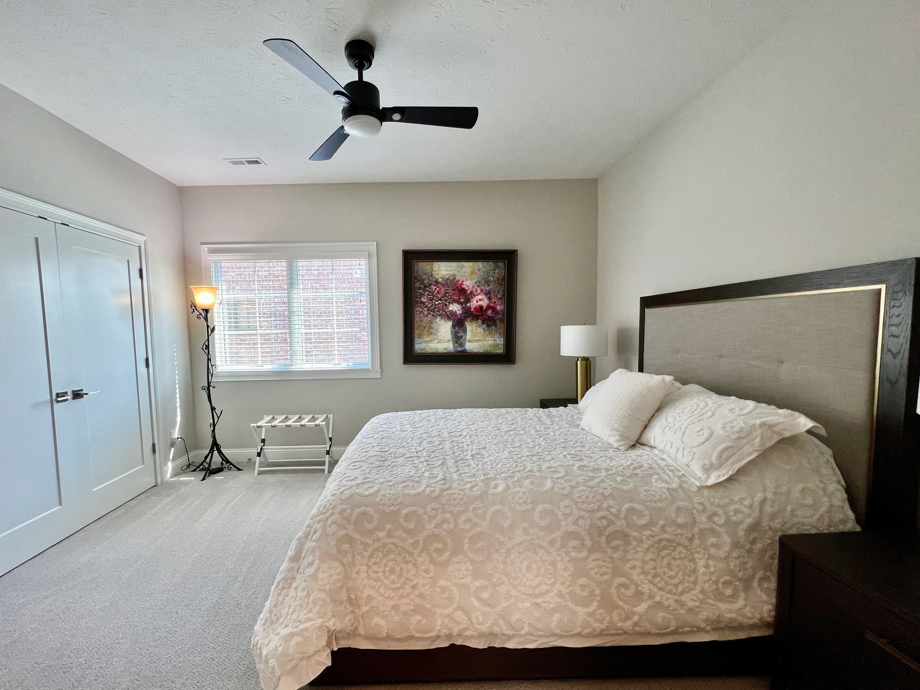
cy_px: 358
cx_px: 427
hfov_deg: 101.9
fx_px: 372
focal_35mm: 14
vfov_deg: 85.6
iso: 80
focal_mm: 1.57
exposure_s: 1/120
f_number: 1.8
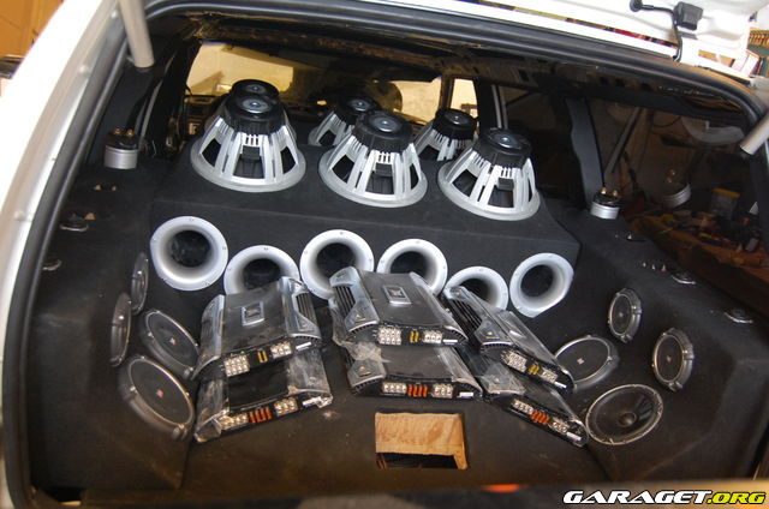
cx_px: 384
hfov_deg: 57.3
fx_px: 704
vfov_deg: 39.8
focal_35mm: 33
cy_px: 254
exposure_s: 1/13
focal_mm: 22
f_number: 3.8
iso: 800
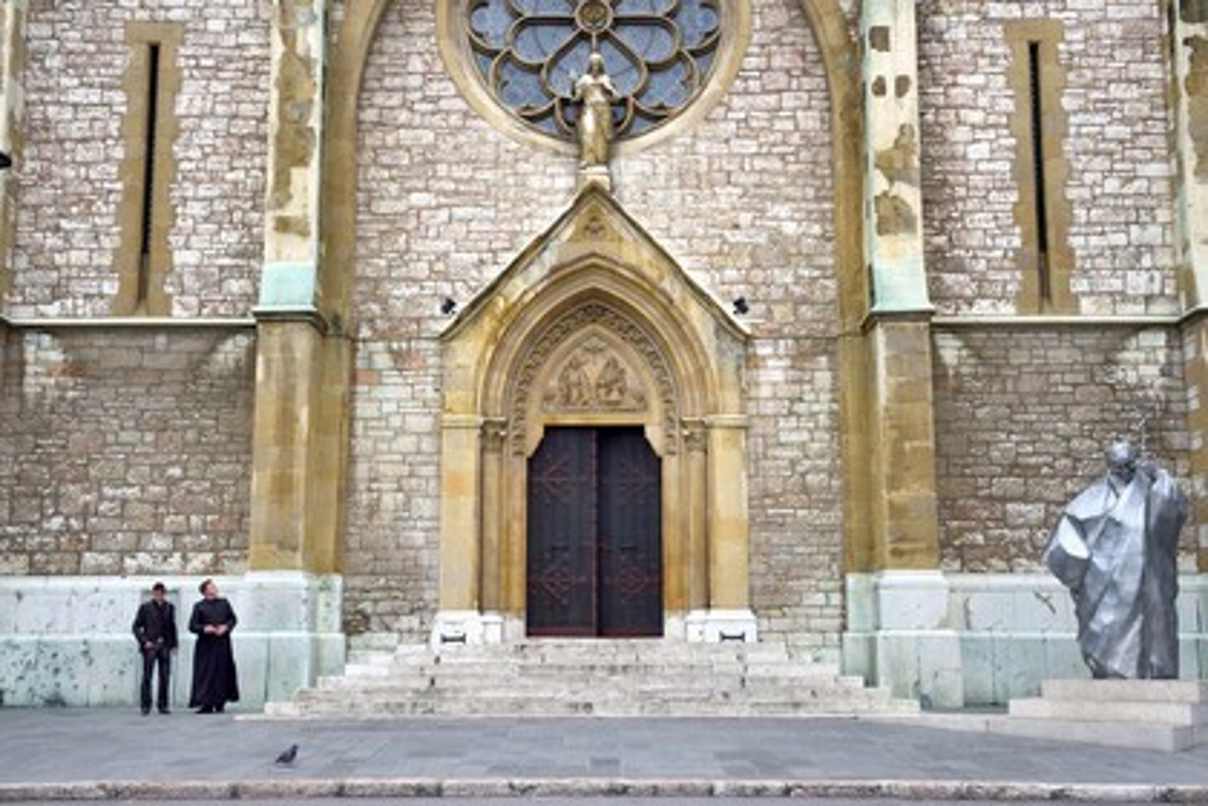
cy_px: 403
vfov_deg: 33.4
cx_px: 604
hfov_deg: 48.5
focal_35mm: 40
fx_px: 1342
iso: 1600
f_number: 13
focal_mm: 40
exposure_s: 1/200
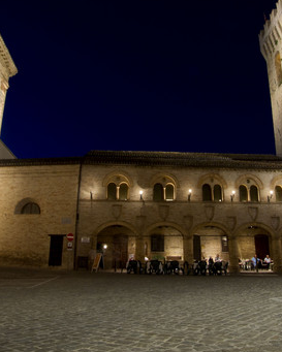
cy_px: 135
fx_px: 344
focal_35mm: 33
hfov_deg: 44.5
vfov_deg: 53.7
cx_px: 148
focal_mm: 10
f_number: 11
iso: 200
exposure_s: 5
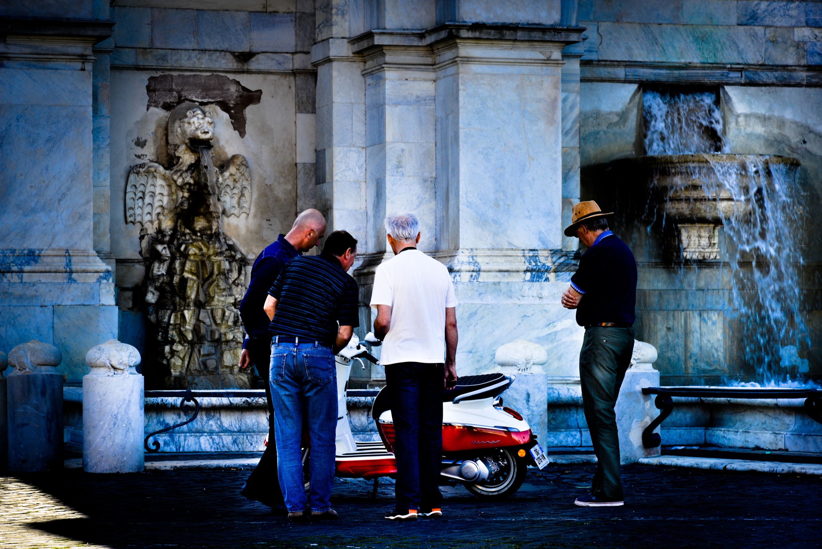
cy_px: 274
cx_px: 411
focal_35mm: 120
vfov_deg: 11.4
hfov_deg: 17.1
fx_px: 2740
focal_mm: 120
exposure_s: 1/125
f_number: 8
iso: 100
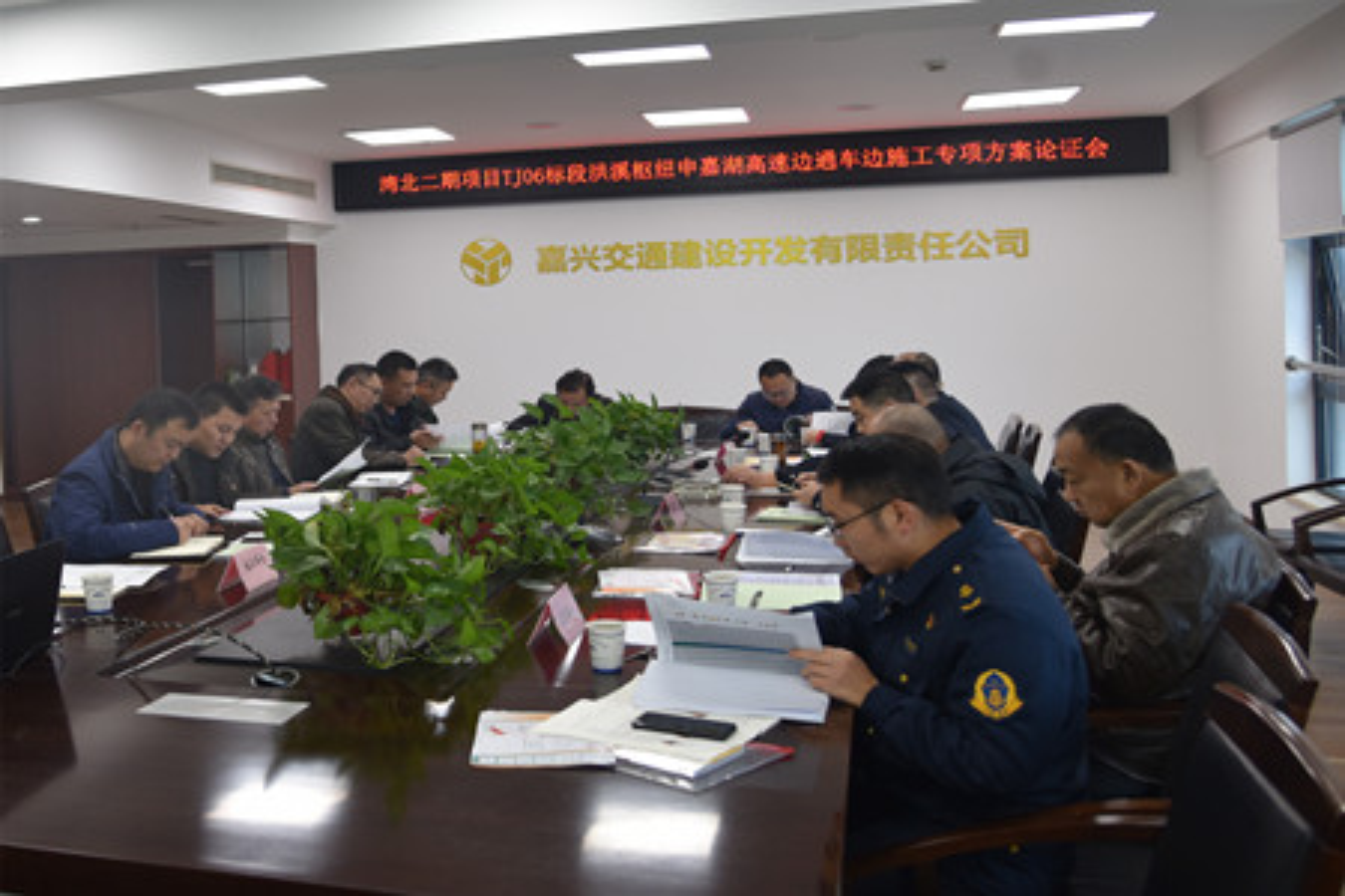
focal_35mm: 24
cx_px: 672
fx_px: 897
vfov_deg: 53.1
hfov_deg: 73.7
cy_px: 448
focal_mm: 24
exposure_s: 1/60
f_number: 4
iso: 500
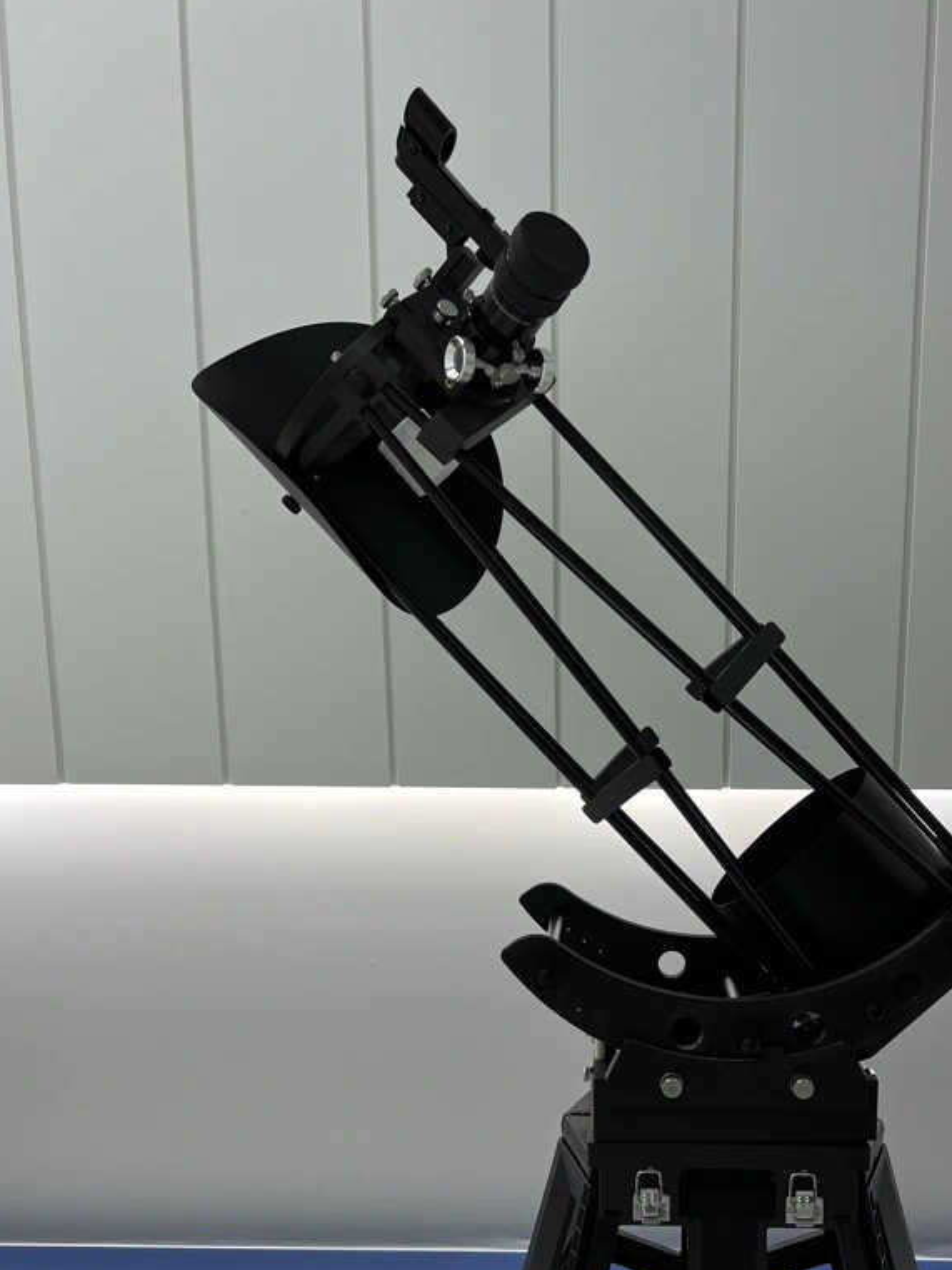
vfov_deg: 51.6
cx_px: 610
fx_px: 1283
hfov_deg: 40.4
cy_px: 849
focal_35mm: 35
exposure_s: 1/120
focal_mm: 5.7
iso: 80
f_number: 1.5
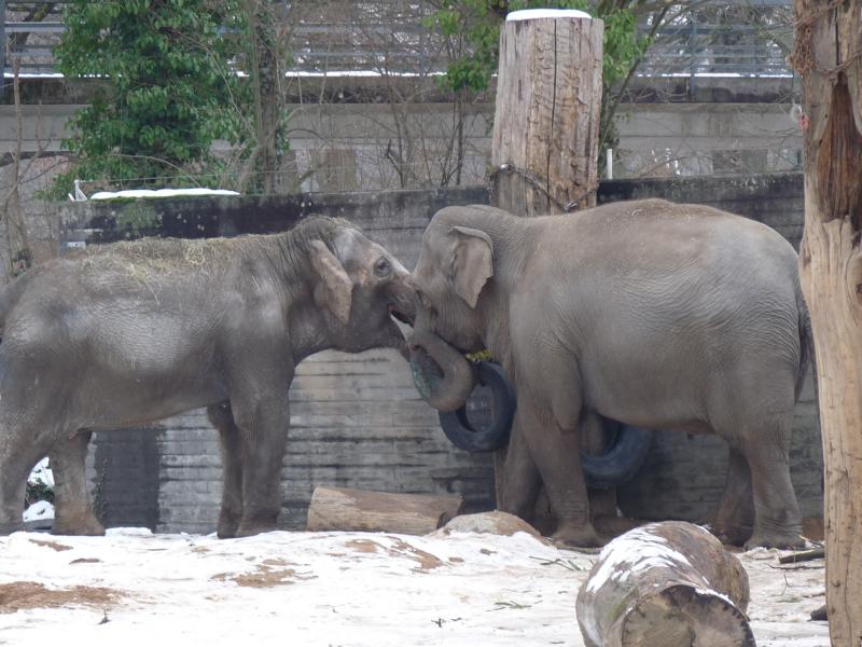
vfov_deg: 6.3
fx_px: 5902
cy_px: 324
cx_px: 431
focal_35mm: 237
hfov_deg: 8.4
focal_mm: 29.7
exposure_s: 1/50
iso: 100
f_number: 3.7
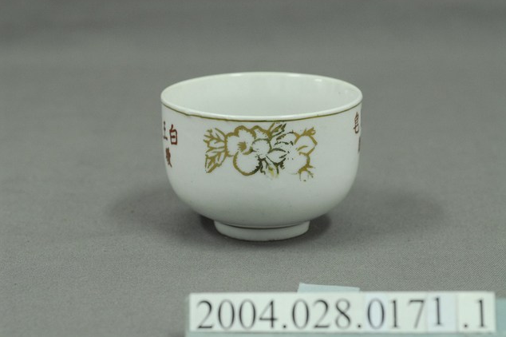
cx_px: 255
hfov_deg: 22.4
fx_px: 1278
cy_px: 167
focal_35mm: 91
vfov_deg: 15.0
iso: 1000
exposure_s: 1/10
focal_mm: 60
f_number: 8
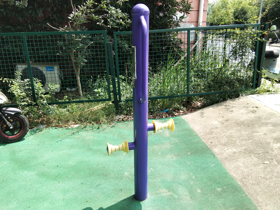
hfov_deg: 58.4
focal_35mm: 31
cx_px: 140
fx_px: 251
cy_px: 105
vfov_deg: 45.4
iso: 50
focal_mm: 3.69
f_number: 2.2
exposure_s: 1/325
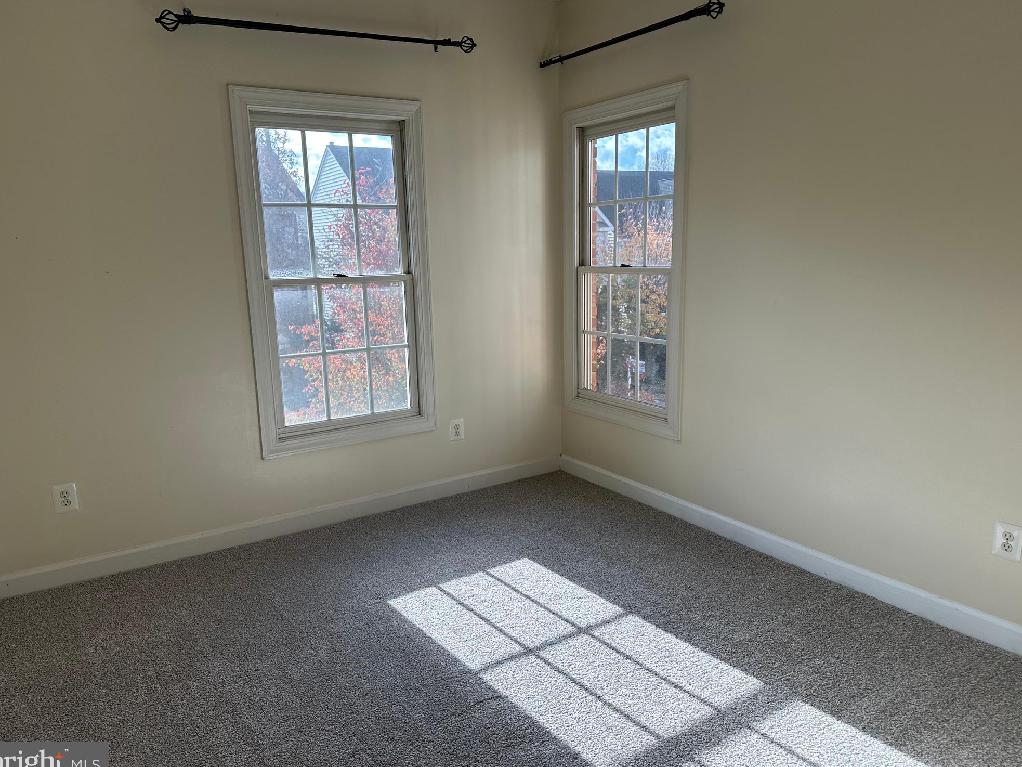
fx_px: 738
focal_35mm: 25
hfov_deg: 69.4
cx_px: 511
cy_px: 385
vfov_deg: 54.9
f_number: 1.78
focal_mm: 6.86
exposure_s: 1/486
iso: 80
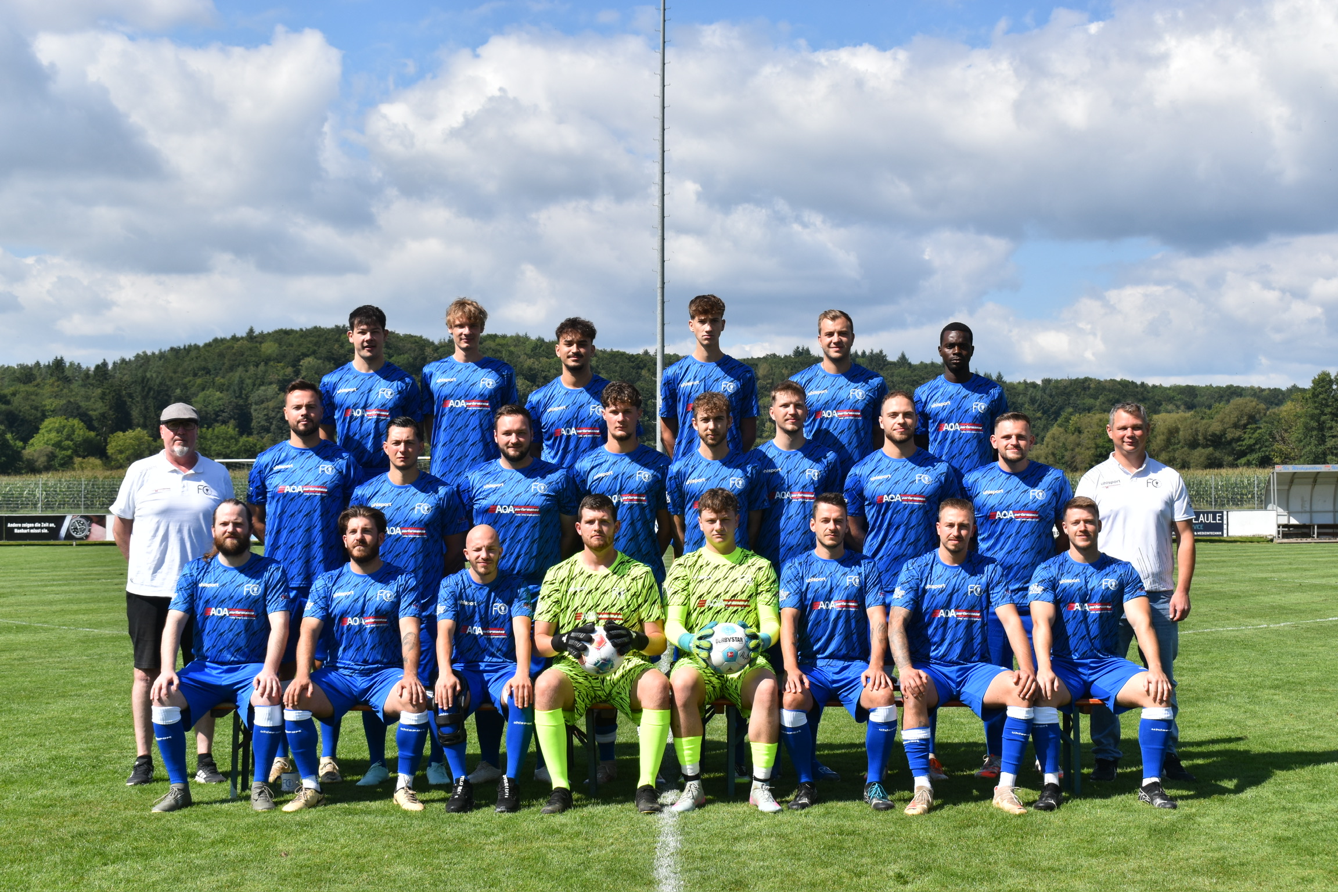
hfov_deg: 35.1
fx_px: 2118
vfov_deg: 23.8
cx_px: 669
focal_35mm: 57
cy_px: 446
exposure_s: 1/400
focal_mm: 38
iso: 200
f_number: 10
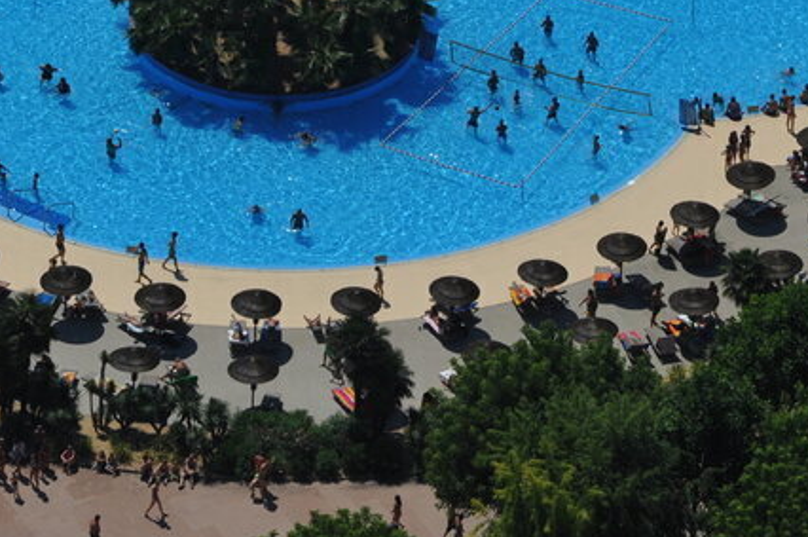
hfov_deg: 4.8
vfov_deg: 3.2
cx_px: 616
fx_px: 9685
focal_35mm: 432
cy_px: -53
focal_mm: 170
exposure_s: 1/2000
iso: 400
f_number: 10
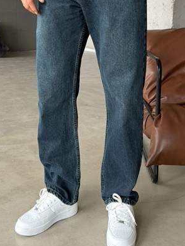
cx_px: 75
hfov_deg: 29.6
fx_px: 349
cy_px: 58
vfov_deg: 37.8
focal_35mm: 49
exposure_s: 1/70
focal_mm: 6.76
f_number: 1.78
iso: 200
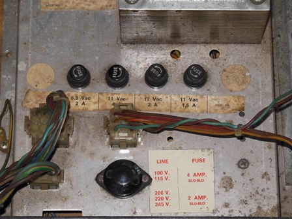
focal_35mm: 111
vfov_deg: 13.3
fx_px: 936
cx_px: 146
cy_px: 110
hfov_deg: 17.7
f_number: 4.8
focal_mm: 19.7
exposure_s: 1/60
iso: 200
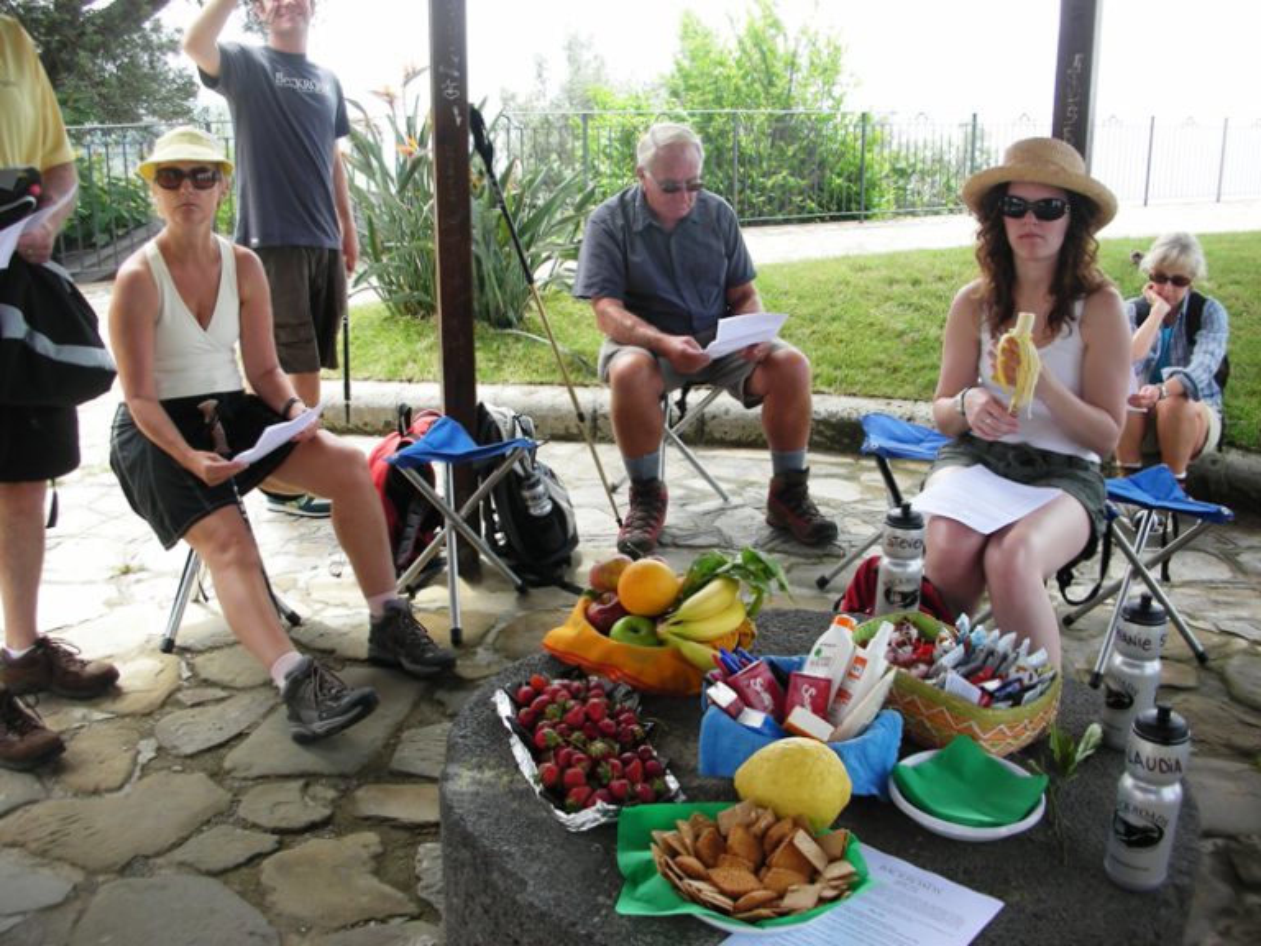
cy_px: 473
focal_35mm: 35
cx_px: 630
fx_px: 1275
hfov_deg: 52.6
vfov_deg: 40.7
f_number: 3
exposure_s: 1/136
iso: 50
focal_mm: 5.8
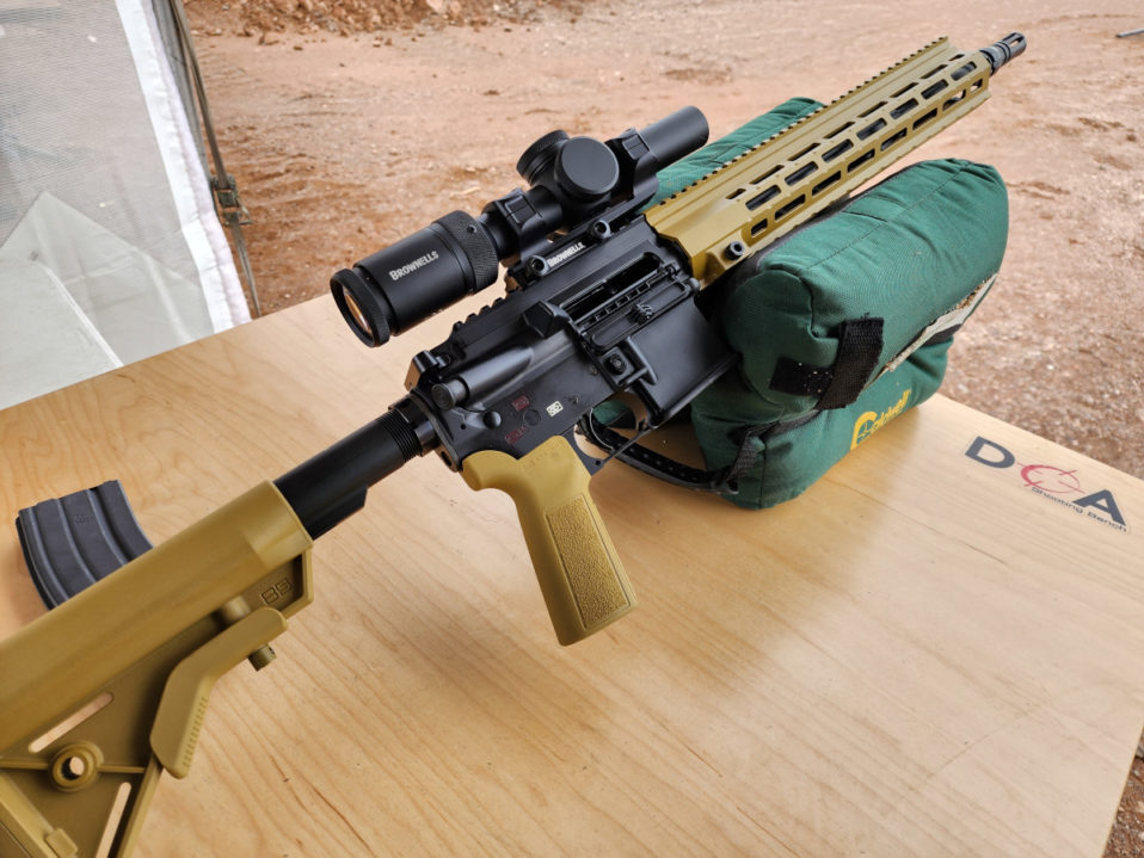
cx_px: 572
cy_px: 429
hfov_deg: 73.9
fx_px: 760
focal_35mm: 23
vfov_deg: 58.9
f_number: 1.8
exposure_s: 1/180
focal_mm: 6.4
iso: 25
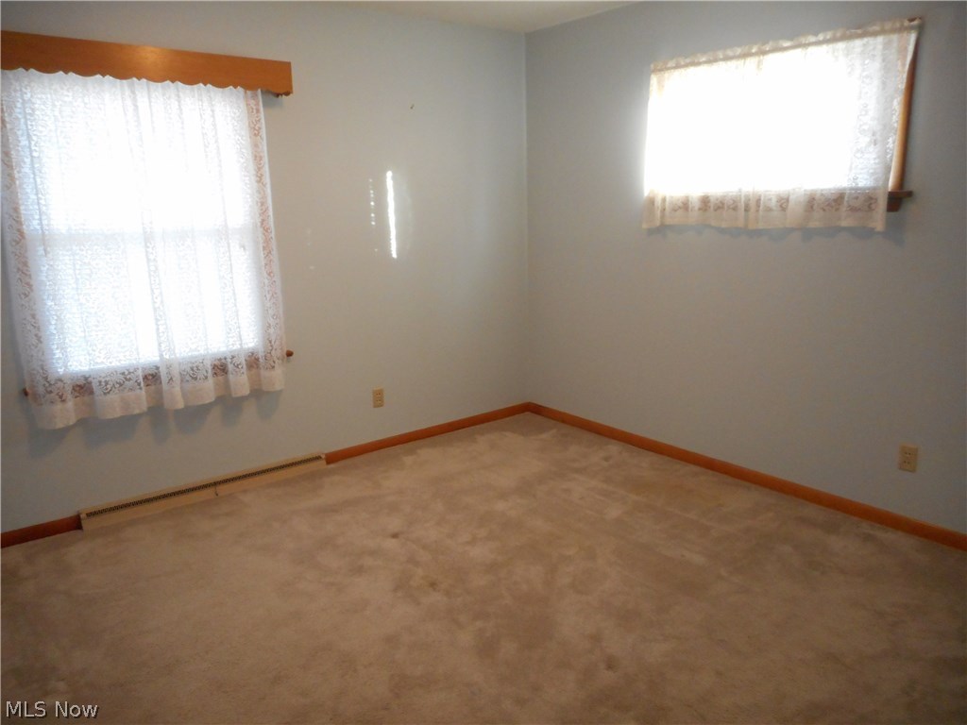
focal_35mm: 25
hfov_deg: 69.4
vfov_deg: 54.9
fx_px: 698
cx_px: 484
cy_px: 362
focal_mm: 4.5
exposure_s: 1/15
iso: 400
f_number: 3.7
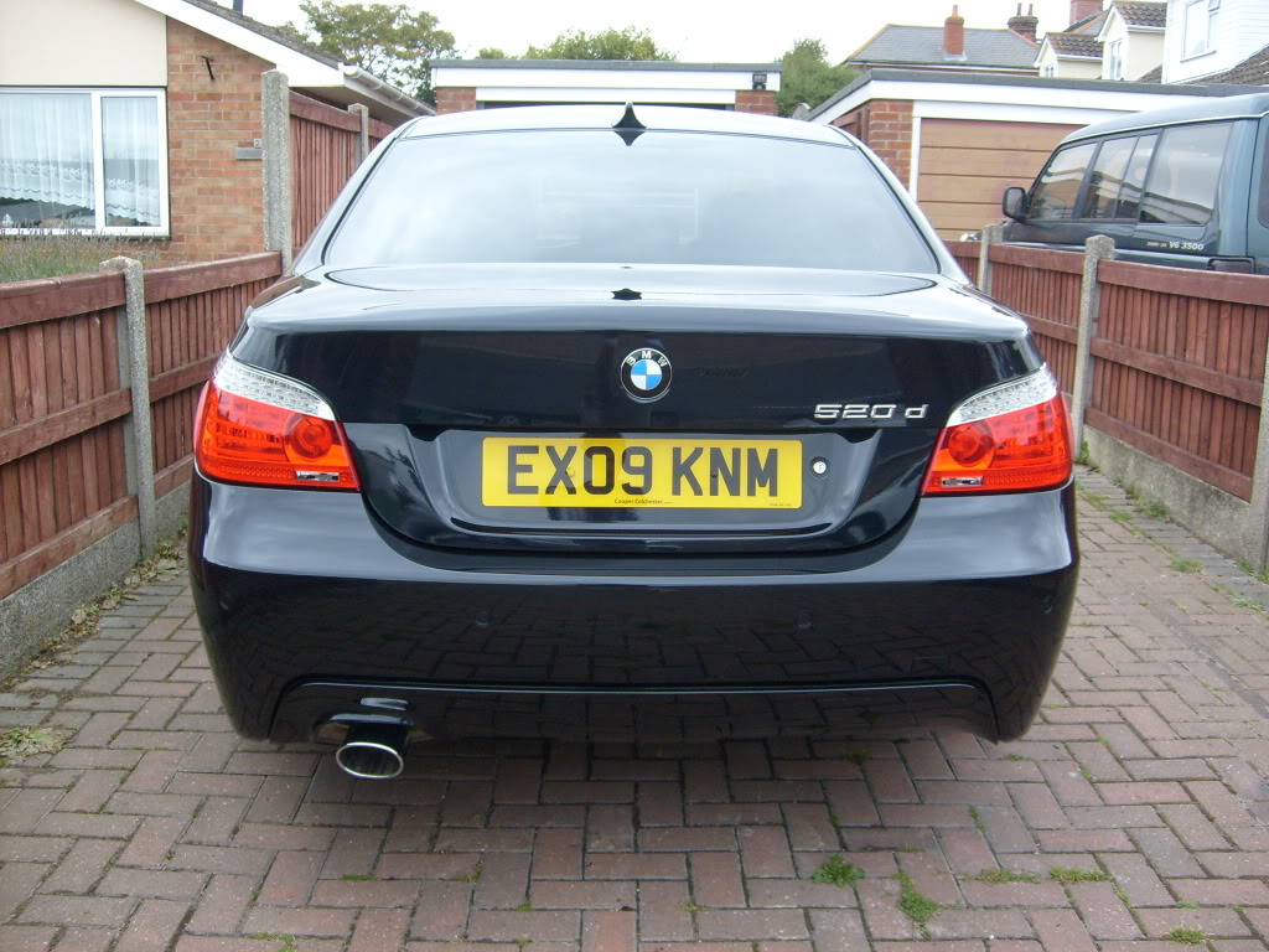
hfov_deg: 52.6
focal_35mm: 35
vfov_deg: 40.7
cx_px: 634
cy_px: 476
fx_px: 1283
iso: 80
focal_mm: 5.8
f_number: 2.8
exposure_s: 1/180
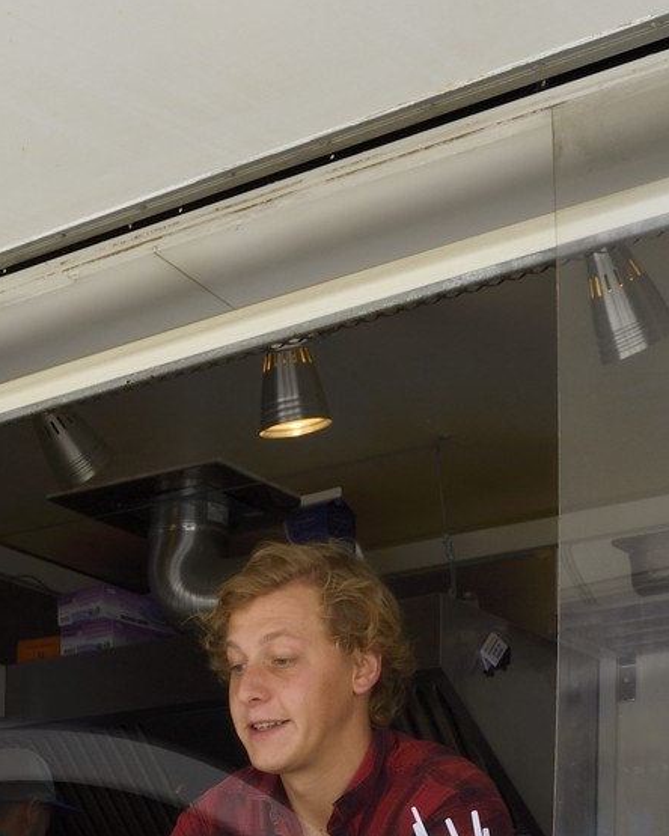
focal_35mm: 73
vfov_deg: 22.2
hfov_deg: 20.4
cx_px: 27
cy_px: 1199
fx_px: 1807
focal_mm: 27
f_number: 11
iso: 200
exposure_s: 1/80
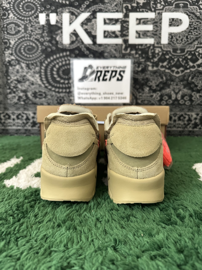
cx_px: 101
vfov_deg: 71.6
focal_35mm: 24
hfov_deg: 56.8
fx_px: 187
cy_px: 135
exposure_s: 1/50
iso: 500
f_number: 1.78
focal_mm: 6.86
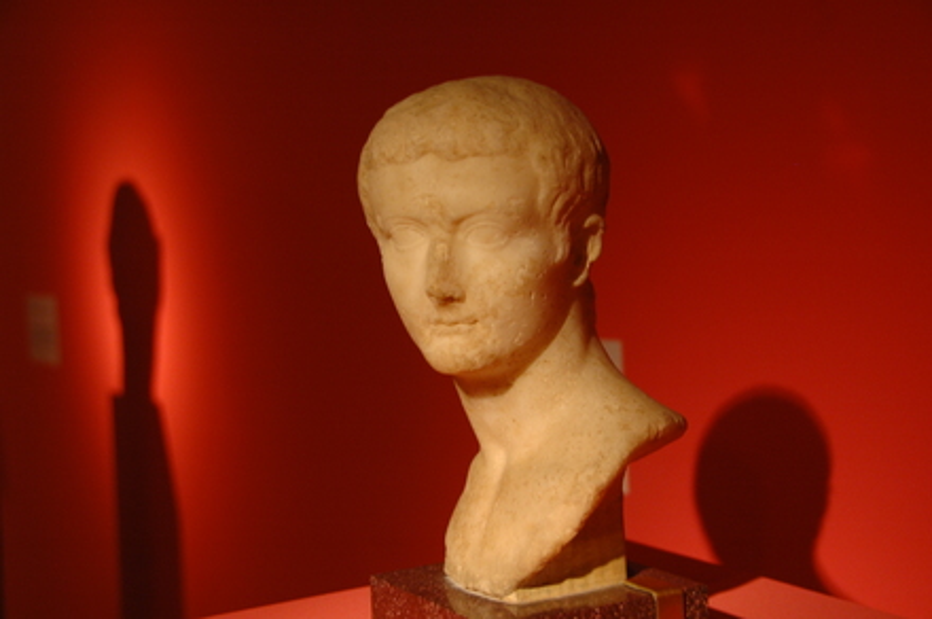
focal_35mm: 54
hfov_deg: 36.9
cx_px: 466
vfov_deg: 25.0
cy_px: 310
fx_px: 1396
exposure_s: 1/13
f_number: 4.5
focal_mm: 36
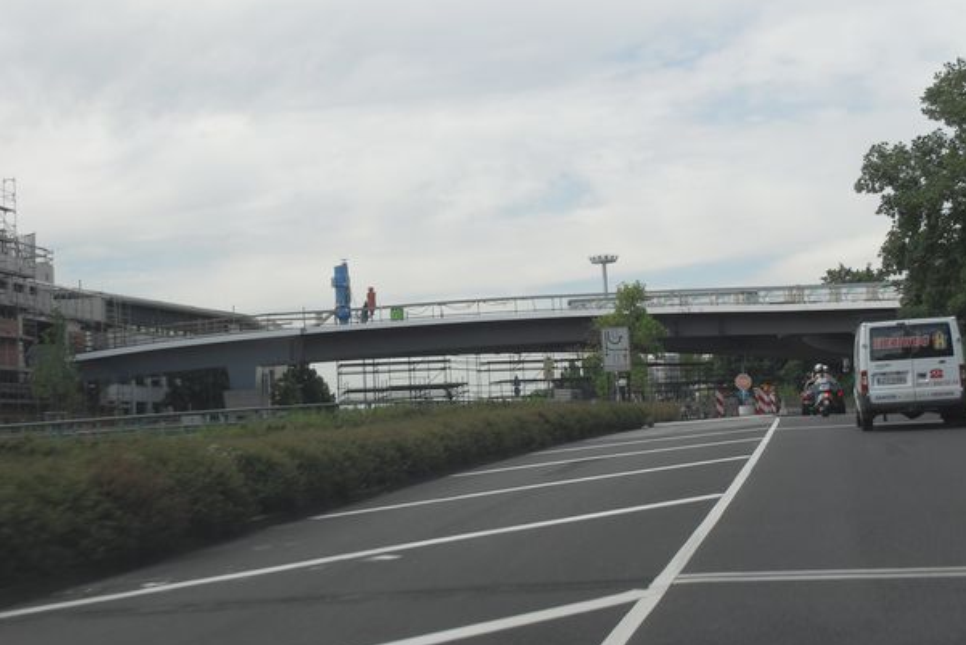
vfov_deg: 23.0
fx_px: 1583
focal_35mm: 59
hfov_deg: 33.9
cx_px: 497
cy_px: 306
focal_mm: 11.8
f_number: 10.2
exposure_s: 1/125
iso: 80
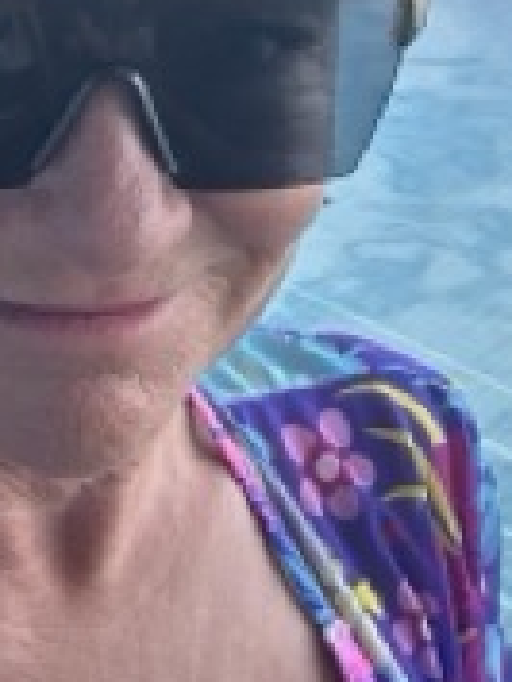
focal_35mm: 83
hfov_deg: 17.6
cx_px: 447
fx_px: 1635
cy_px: 27
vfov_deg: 22.8
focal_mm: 2.69
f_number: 1.9
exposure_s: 1/219
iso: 25
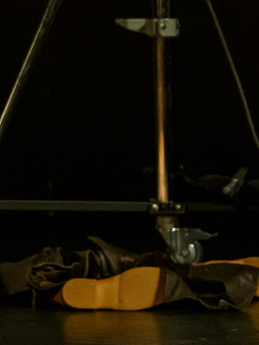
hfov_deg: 5.2
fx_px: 2771
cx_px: -275
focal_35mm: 278
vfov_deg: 7.1
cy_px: -35
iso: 3200
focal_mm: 59
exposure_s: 1/320
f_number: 4
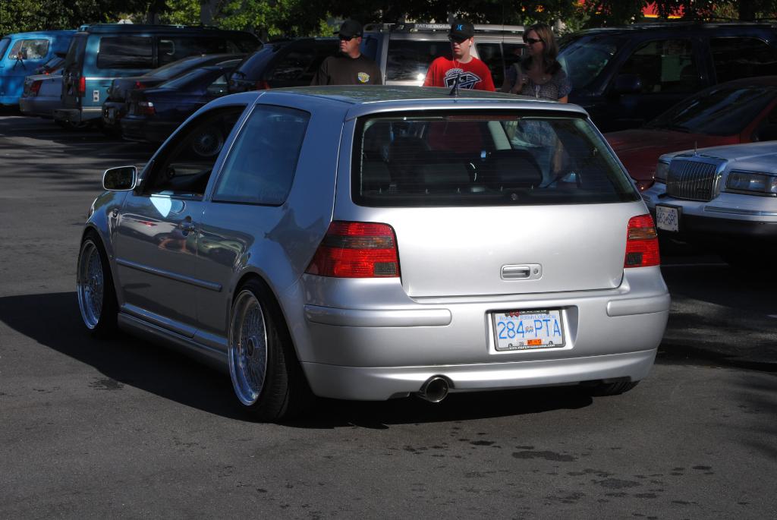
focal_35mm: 82
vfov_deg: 16.6
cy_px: 260
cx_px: 388
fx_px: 1782
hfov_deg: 24.6
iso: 100
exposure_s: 1/320
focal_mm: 55
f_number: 9
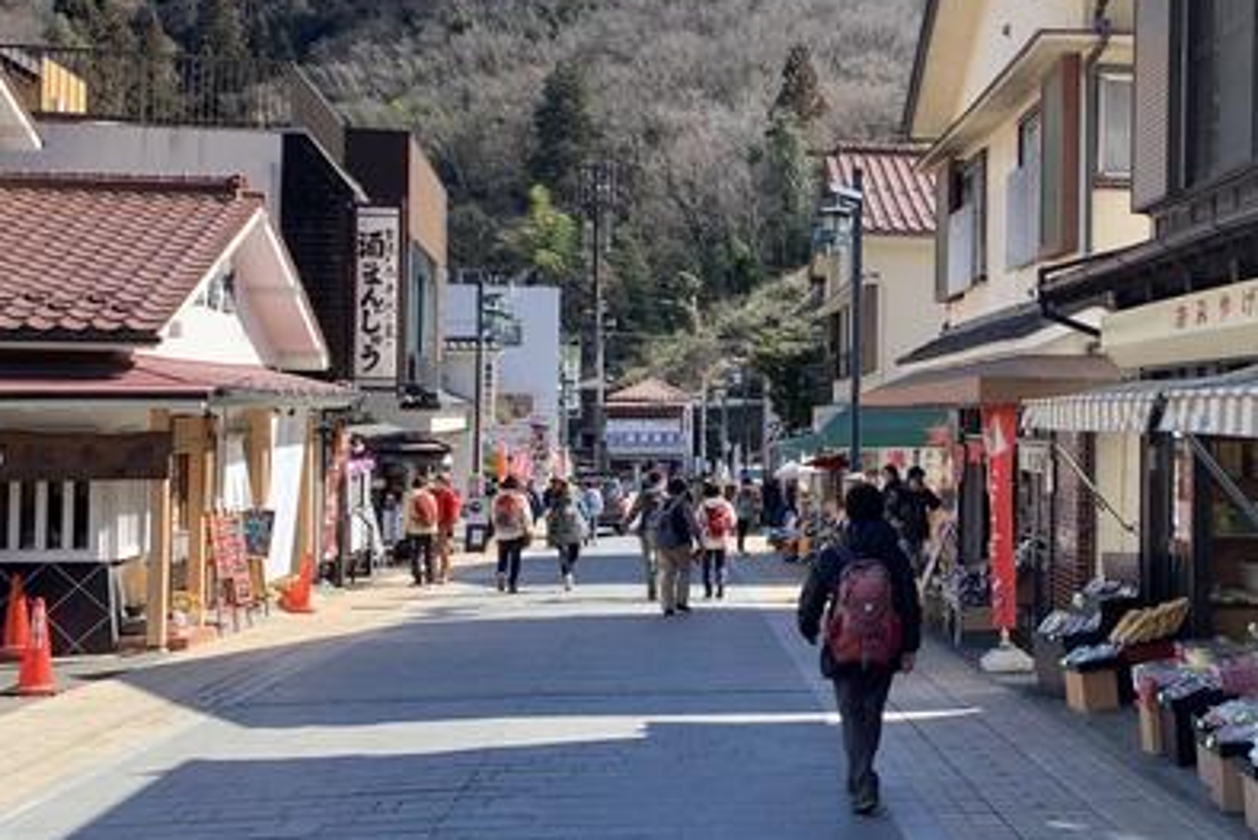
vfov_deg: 28.1
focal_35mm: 48
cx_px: 1009
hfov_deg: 39.5
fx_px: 1678
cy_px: 388
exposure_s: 1/623
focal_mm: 4.25
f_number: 1.8
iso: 25
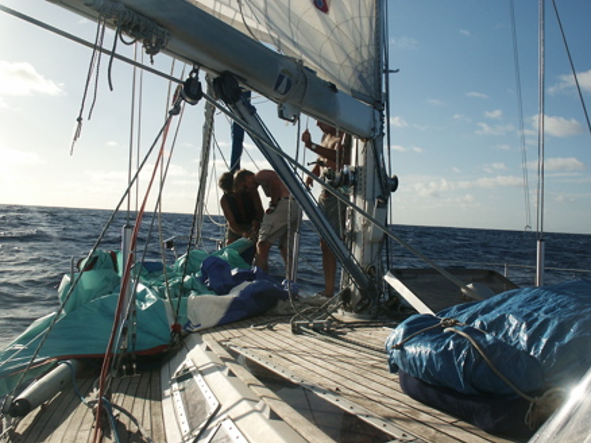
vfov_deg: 39.6
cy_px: 222
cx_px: 302
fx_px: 614
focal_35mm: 36
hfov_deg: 51.4
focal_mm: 7.2
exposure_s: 1/500
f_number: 6.7
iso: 64
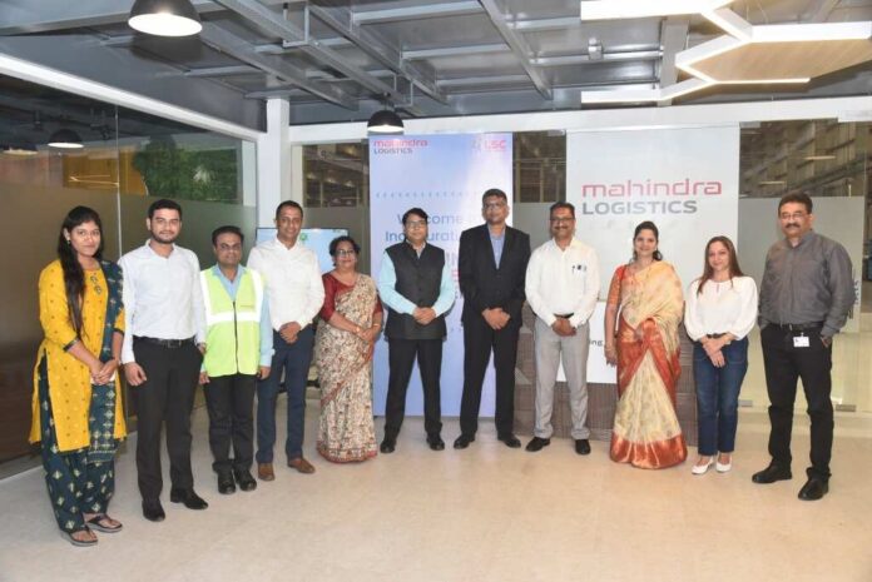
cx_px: 436
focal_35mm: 30
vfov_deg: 43.7
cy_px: 291
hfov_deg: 61.9
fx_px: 727
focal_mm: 30
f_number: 4.5
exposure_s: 1/160
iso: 1000
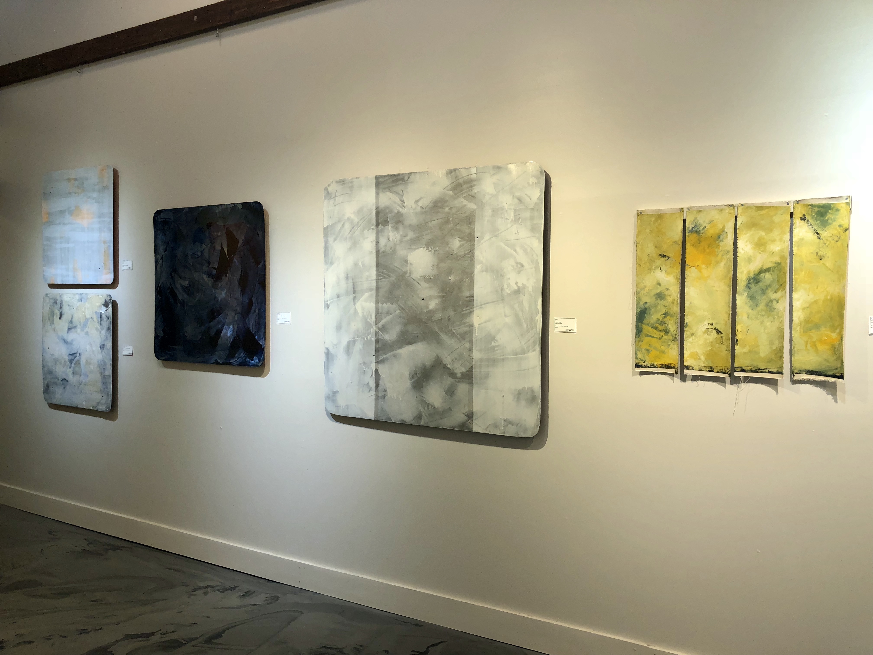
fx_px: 706
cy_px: 328
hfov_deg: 63.4
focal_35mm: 28
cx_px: 436
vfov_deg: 49.7
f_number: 1.8
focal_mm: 4
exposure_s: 1/120
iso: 64
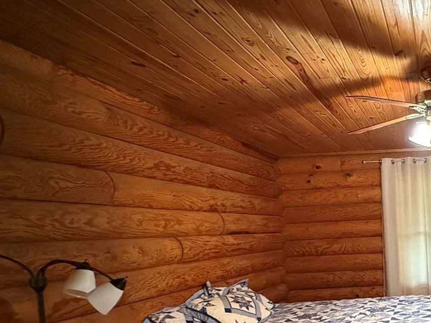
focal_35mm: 32
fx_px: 398
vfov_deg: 42.6
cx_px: 434
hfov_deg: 47.0
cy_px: 249
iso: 1250
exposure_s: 1/40
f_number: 2.2
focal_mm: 2.22
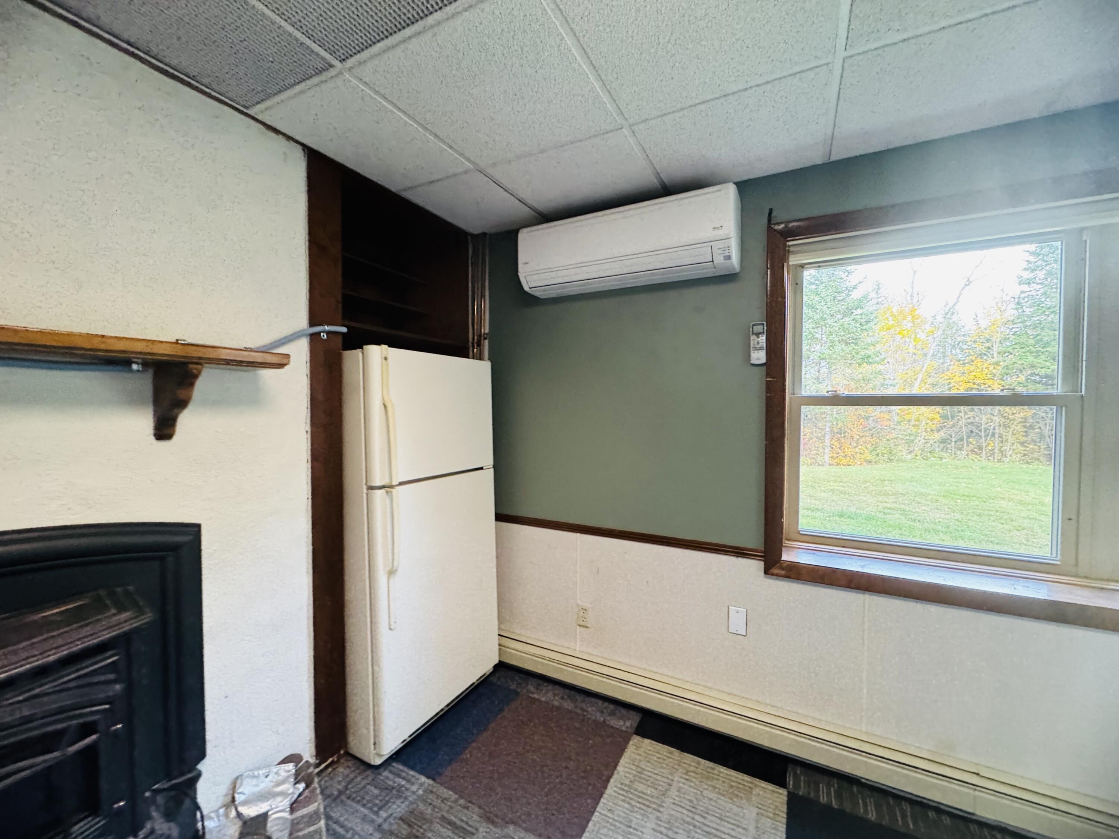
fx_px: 453
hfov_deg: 102.1
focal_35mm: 14
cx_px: 560
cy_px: 420
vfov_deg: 85.7
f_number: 2.2
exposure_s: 1/60
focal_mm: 2.22
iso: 500
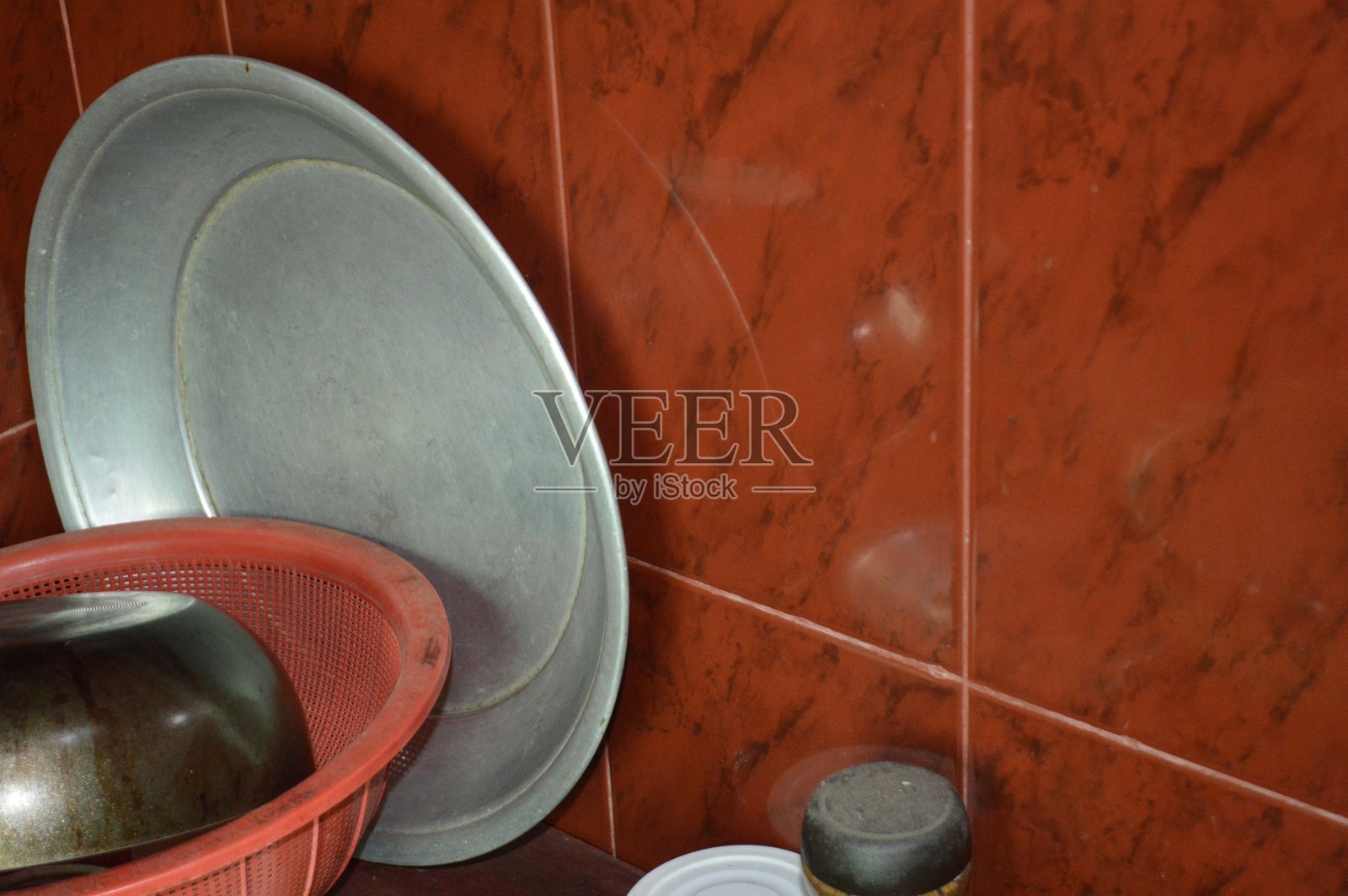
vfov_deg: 22.6
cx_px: 674
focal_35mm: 60
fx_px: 2245
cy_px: 448
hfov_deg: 33.4
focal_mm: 40
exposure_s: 1/60
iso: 1800
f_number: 5.3
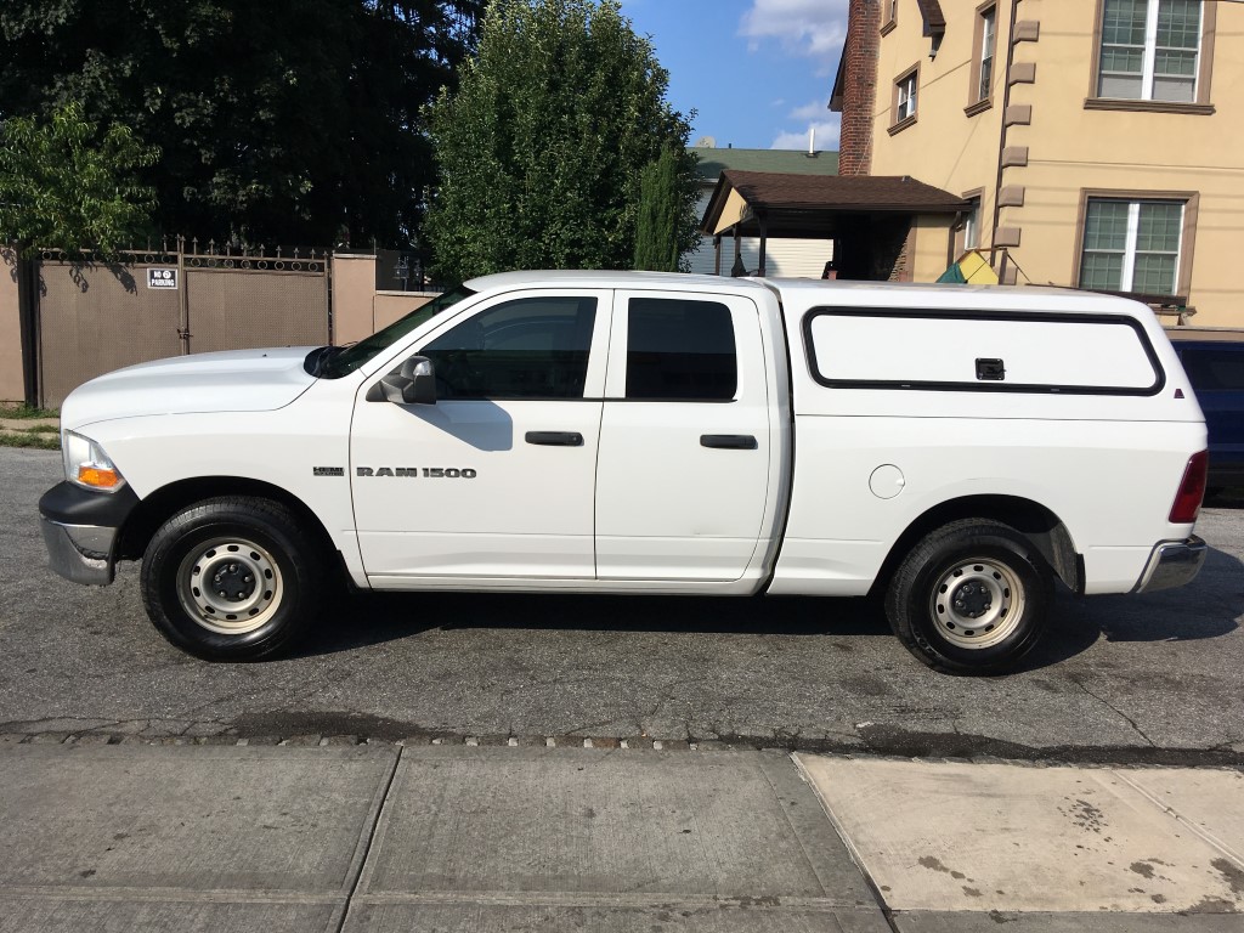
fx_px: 1042
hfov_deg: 61.7
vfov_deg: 48.2
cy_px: 466
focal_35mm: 29
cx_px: 622
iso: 25
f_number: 2.2
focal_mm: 4.15
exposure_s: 1/2653
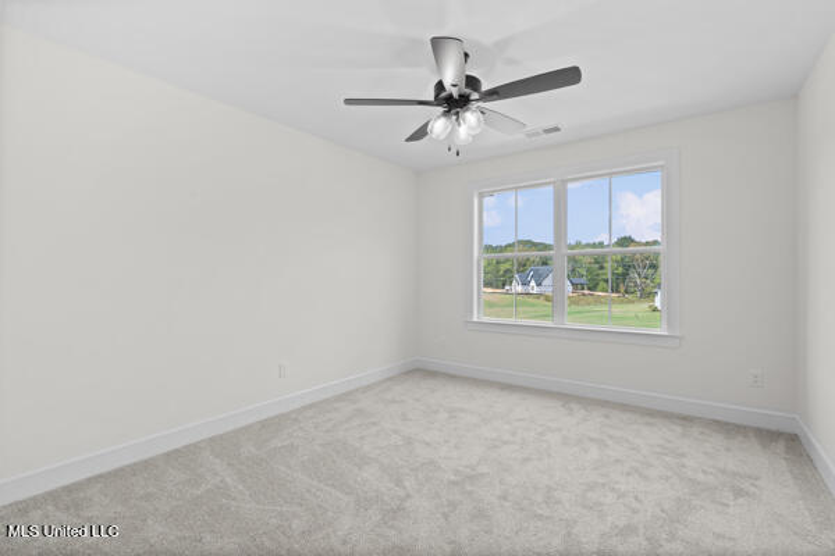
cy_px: 278
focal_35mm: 16
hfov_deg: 96.7
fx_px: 371
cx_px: 418
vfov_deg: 73.7
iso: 800
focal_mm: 16
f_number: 9
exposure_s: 1/25
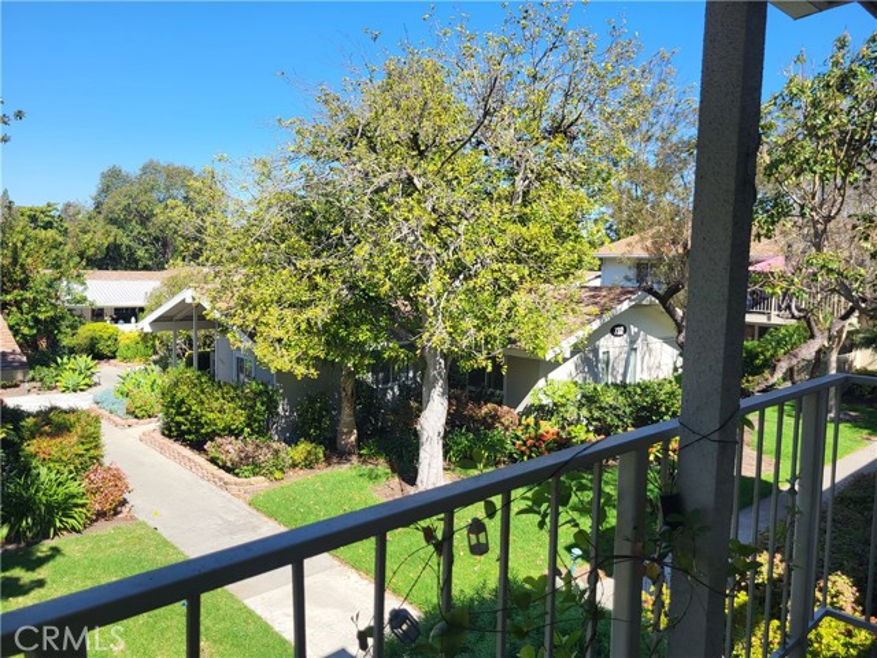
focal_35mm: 26
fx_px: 659
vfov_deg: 53.1
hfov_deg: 67.3
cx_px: 438
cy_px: 329
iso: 40
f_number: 1.8
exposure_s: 1/1314
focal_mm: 5.4
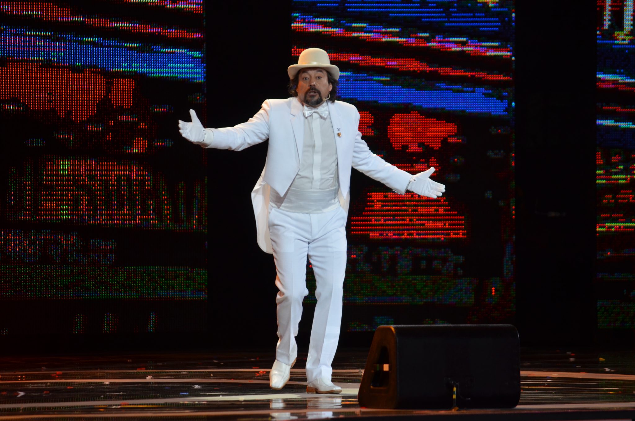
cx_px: 318
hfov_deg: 8.3
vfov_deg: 5.5
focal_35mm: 248
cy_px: 210
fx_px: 4356
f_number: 5.3
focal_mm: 165
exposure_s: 1/160
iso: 800
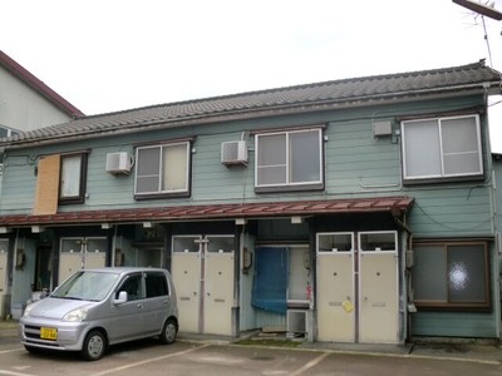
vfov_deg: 40.7
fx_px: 508
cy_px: 188
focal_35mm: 35
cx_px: 251
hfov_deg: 52.6
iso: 64
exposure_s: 1/125
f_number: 3.1
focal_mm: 6.3
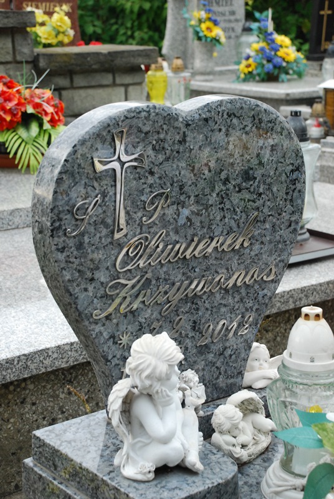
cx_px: 167
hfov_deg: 18.2
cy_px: 250
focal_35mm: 75
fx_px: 1040
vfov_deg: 27.0
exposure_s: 1/80
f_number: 8
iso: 800
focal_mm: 50
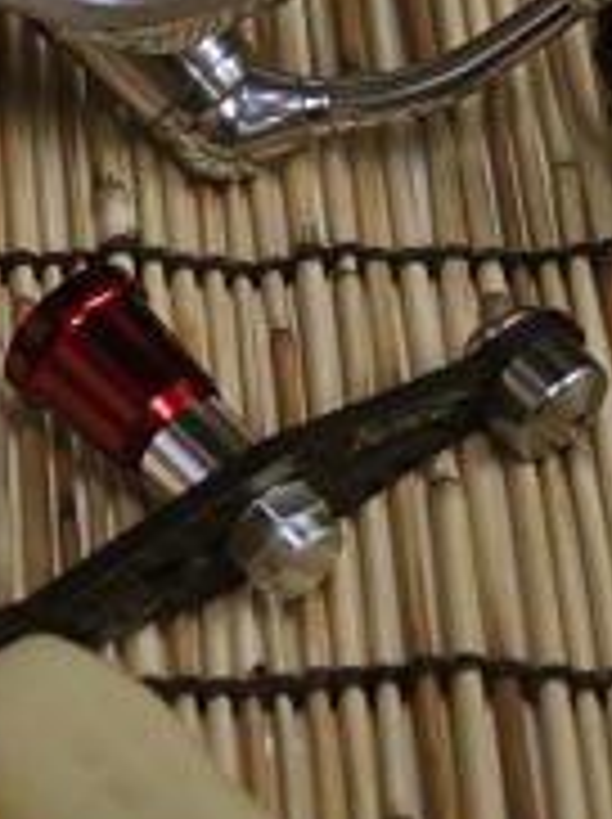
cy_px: 117
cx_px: -279
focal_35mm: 194
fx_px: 4584
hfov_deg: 7.5
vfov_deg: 10.2
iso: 720
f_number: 5
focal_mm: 38
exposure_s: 1/60
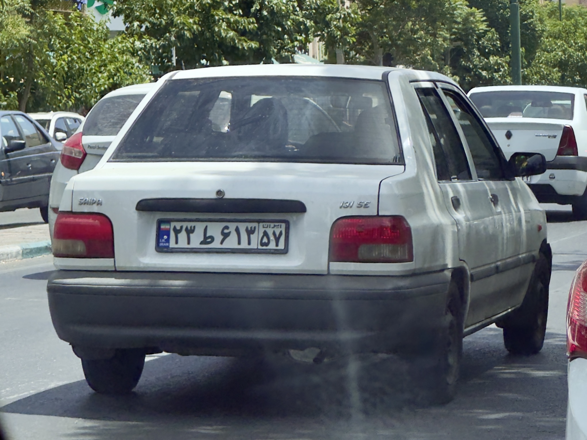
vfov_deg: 19.1
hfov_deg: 25.3
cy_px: 220
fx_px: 1306
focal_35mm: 77
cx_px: 294
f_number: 2.8
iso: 25
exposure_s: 1/331
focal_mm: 9
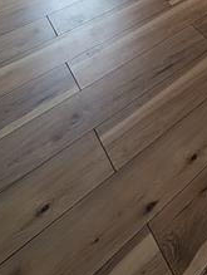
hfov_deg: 30.4
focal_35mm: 42
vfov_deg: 26.7
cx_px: 235
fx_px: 334
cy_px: -162
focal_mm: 2.02
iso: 60
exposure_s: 1/149
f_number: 1.7
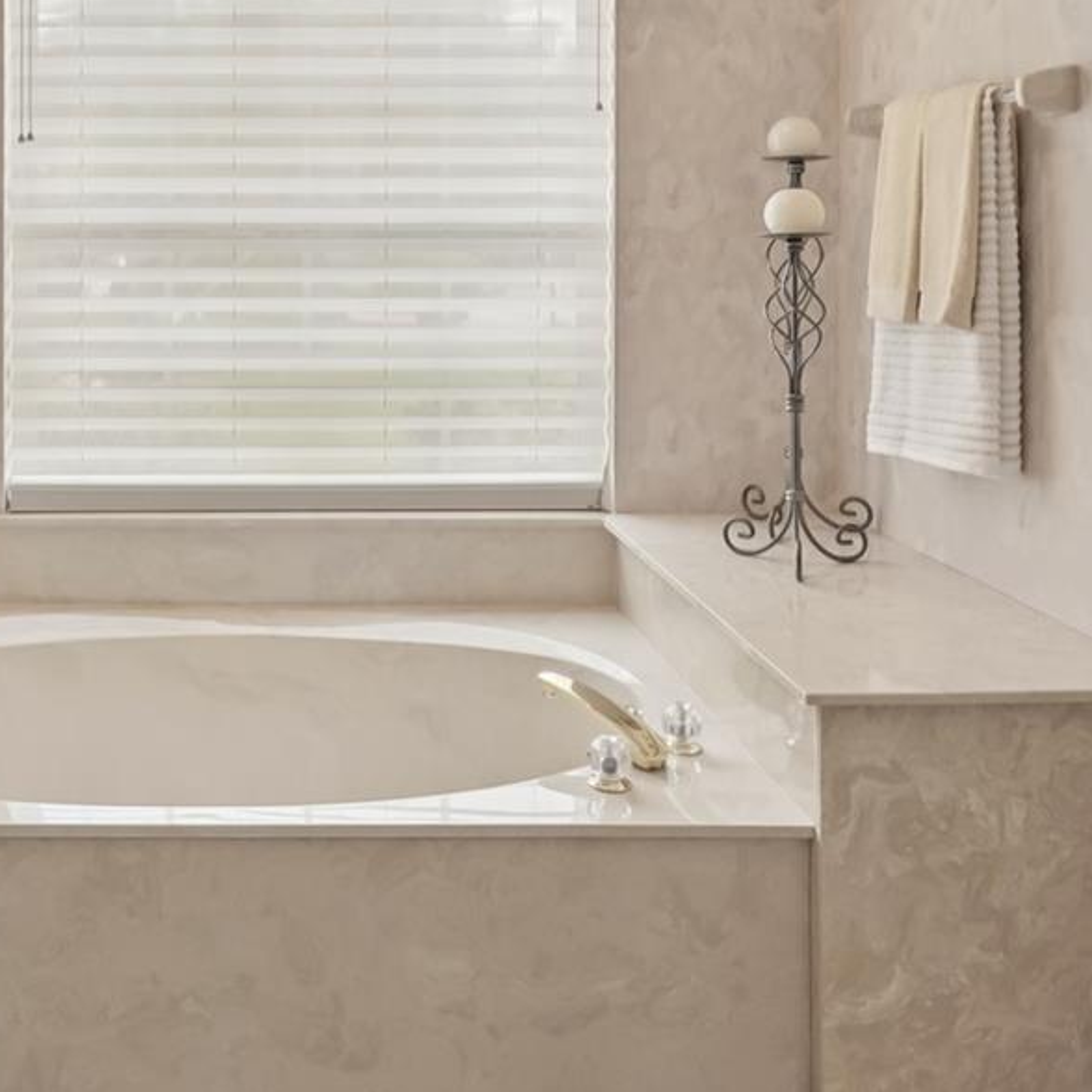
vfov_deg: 41.8
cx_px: 245
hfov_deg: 42.1
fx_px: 1362
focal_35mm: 38
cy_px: 217
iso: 400
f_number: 8
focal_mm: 16.5
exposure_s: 1/80
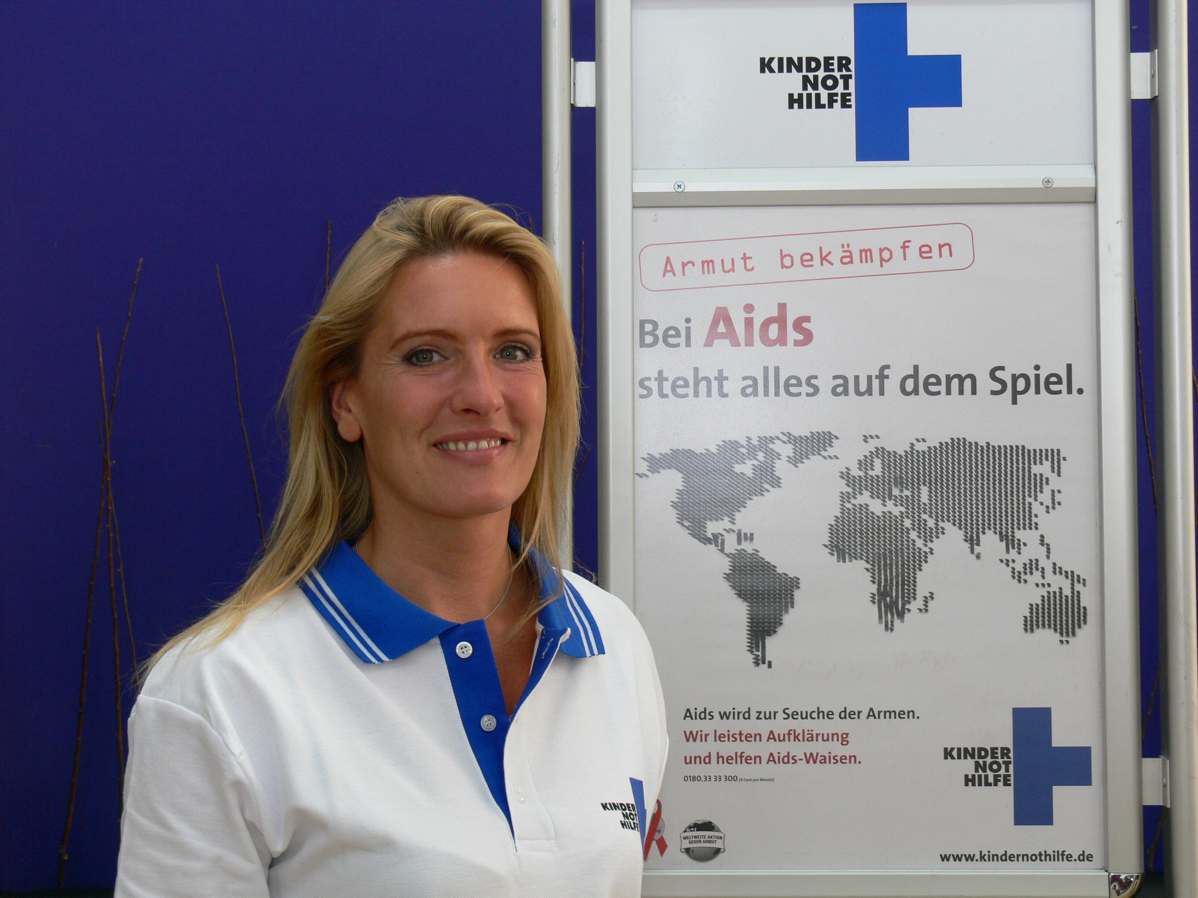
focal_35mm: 57
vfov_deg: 25.7
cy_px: 449
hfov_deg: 33.8
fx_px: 1973
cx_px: 599
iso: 100
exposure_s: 1/30
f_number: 4
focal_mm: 12.1
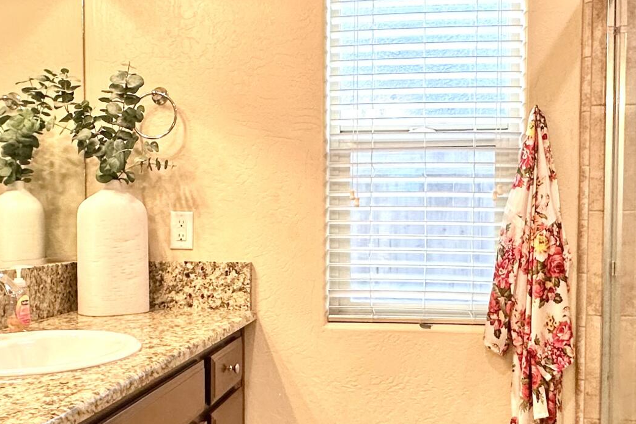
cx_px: 289
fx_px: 742
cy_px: 255
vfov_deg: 31.8
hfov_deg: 46.4
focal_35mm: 42
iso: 160
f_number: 2.2
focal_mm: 2.22
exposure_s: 1/60
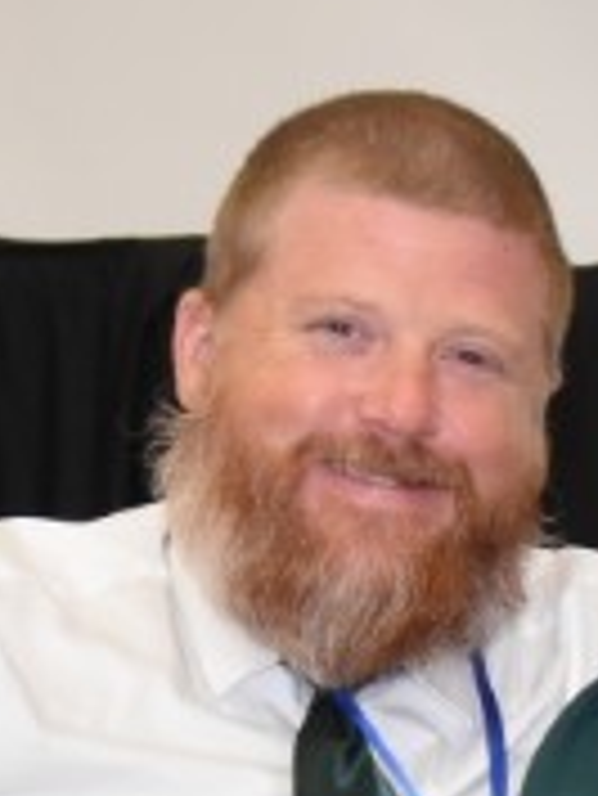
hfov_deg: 5.0
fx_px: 6902
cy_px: 935
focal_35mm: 300
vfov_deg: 6.6
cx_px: 540
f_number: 4.2
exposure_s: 1/60
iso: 1600
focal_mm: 32
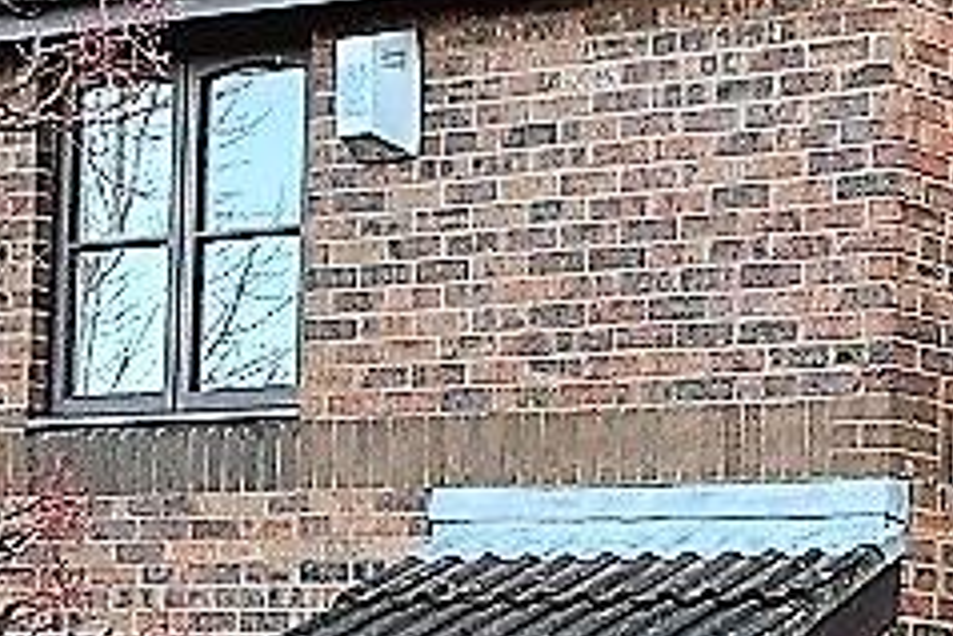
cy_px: 780
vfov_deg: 11.1
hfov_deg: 15.3
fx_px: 3205
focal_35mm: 121
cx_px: 1534
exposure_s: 1/50
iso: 200
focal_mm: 20
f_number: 5.6
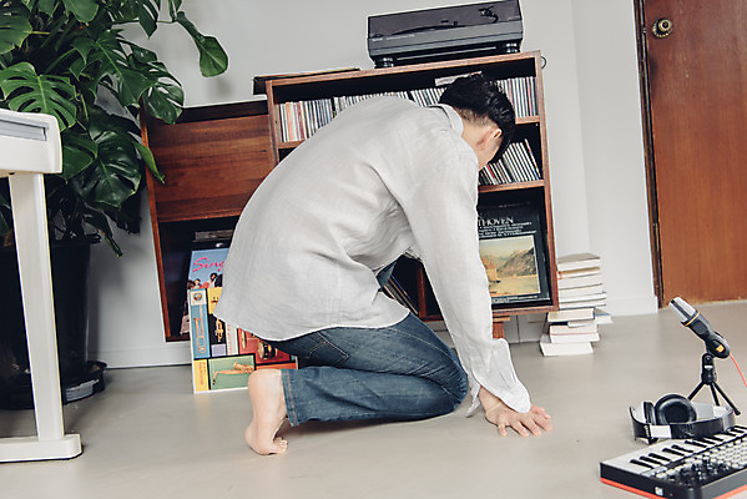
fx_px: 727
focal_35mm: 35
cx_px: 374
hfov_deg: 54.4
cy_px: 250
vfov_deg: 37.9
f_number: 2.8
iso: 320
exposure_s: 1/50
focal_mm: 35
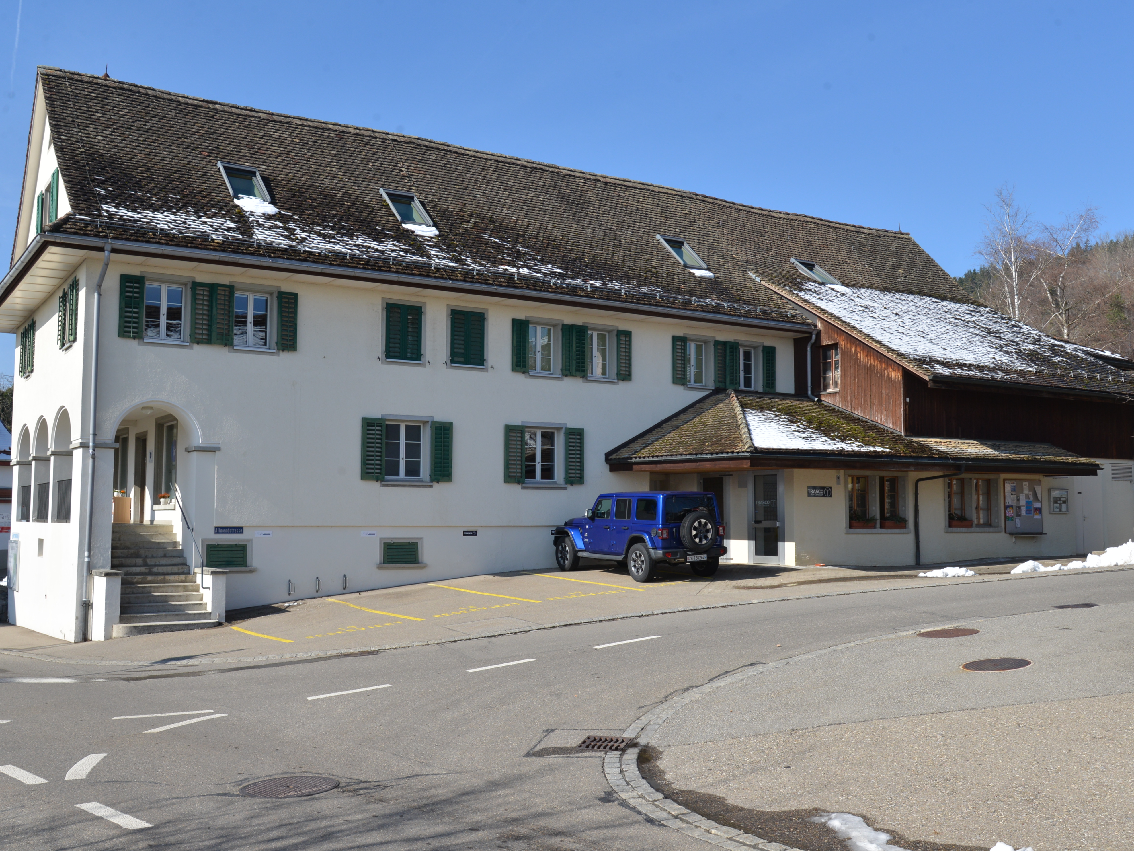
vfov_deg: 41.8
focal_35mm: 34
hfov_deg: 54.0
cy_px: 424
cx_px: 571
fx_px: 1114
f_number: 11
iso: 400
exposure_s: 1/500
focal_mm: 31
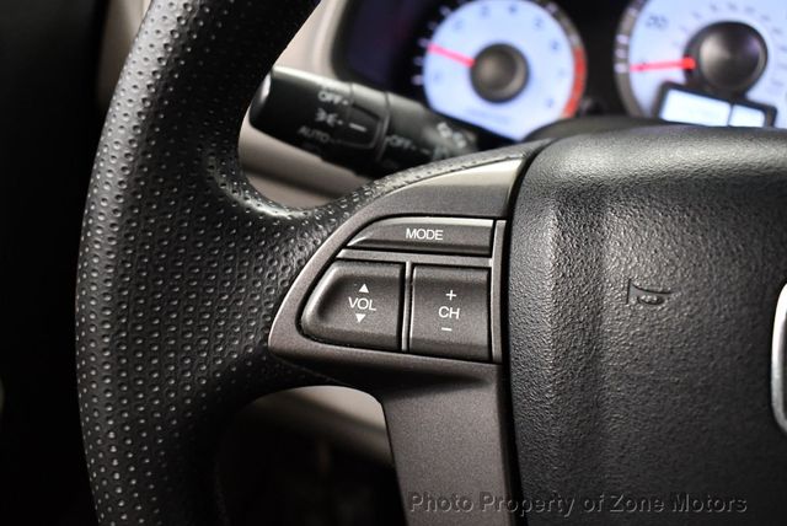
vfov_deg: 36.9
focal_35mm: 36
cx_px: 394
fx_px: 788
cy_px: 263
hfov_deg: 53.1
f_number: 3.5
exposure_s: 1/100
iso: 3200
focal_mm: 18
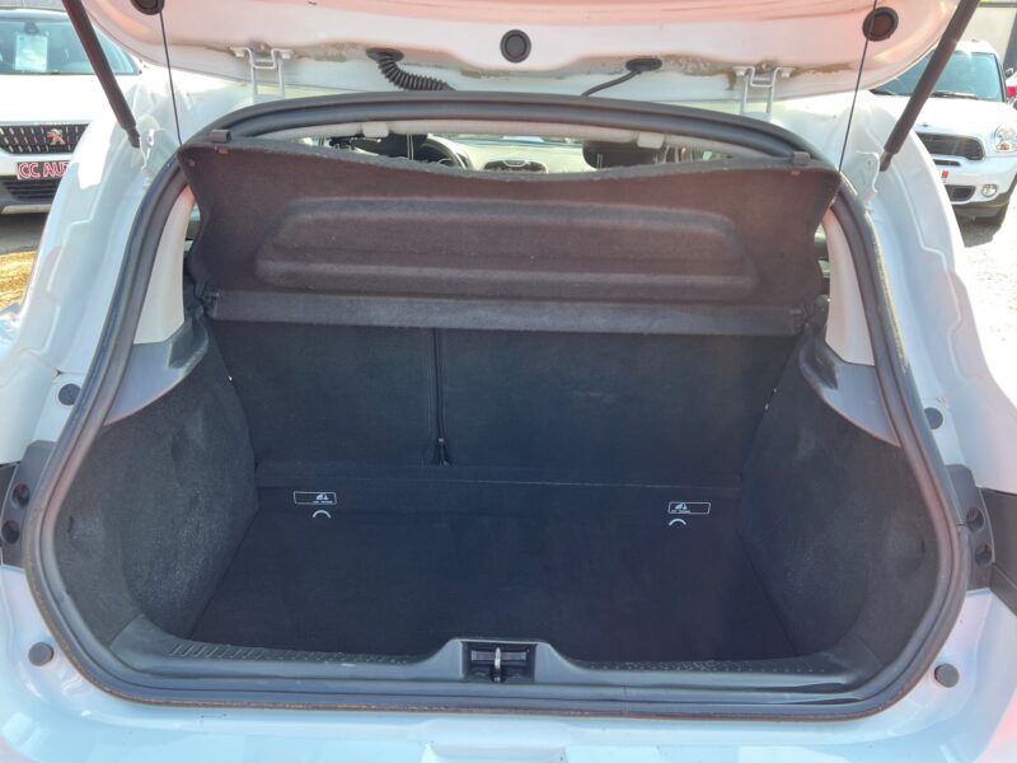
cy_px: 382
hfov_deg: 67.3
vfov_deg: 53.1
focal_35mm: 26
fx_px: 764
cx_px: 508
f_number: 1.5
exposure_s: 1/171
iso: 50
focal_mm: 5.7
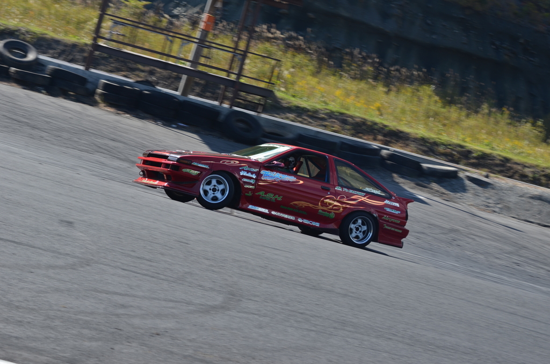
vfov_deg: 12.1
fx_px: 1715
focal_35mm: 112
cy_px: 182
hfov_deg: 18.2
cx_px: 275
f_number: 7.1
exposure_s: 1/320
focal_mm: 75
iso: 100
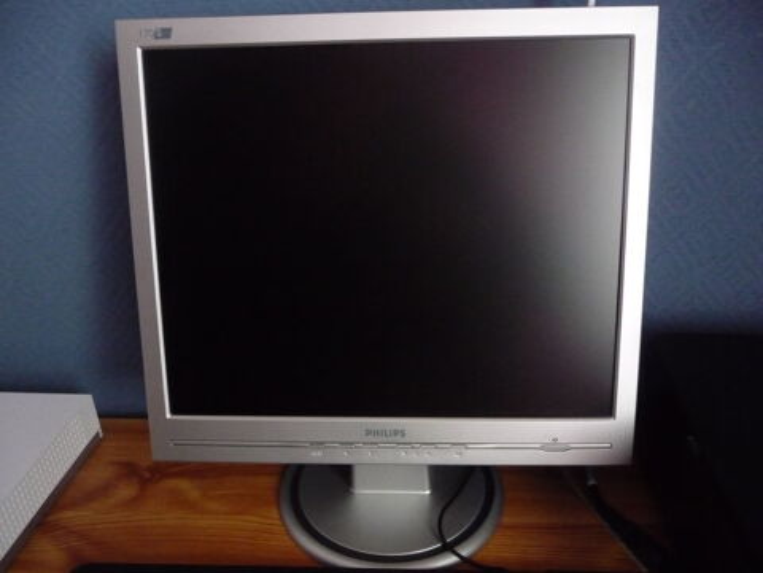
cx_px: 382
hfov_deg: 63.4
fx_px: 617
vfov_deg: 49.7
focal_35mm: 28
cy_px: 286
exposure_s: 1/13
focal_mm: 4.7
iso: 800
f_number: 3.3
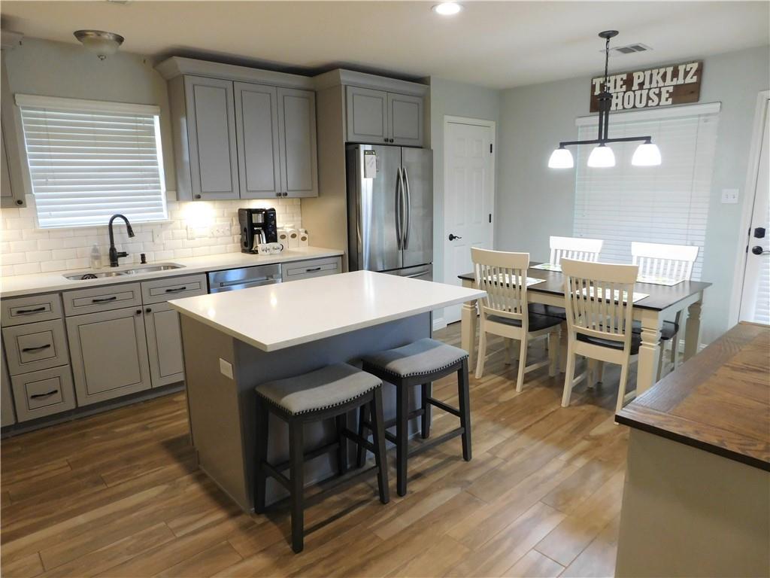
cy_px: 289
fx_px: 512
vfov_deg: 58.9
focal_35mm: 23
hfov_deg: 73.9
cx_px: 385
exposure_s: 1/30
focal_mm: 4
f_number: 3
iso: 250
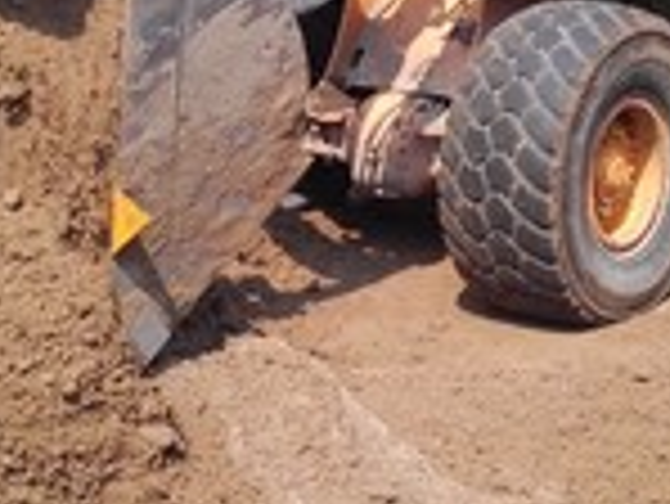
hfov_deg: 23.5
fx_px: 1608
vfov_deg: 17.7
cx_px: 346
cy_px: 153
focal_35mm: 83
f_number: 2.2
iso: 50
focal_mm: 3.31
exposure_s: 1/829
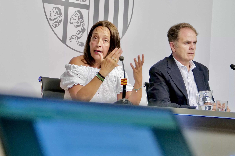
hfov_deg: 18.3
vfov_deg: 12.2
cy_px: 78
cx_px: 118
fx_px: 731
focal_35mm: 112
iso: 3200
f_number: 3.9
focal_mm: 74
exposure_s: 1/320
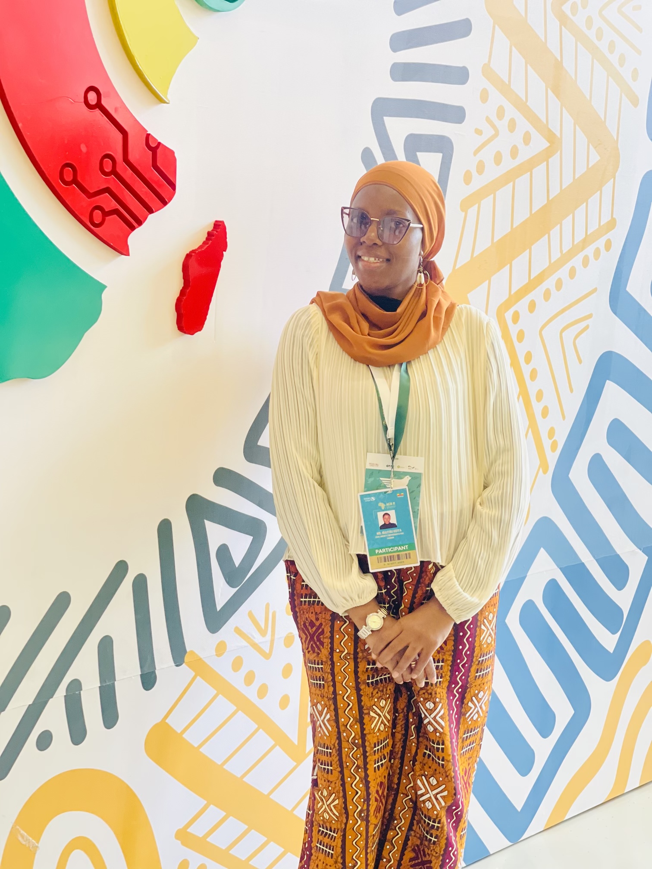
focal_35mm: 64
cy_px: 434
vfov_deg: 30.3
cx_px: 326
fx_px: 1607
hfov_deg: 22.9
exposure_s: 1/100
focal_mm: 7.5
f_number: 2.2
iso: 125
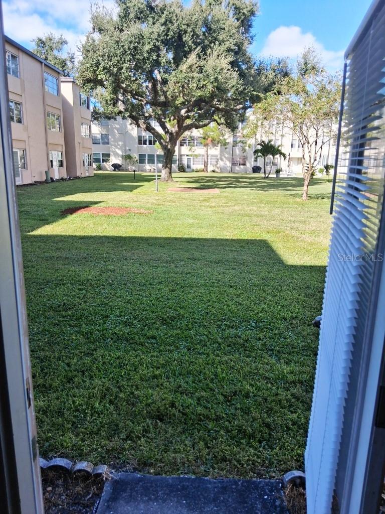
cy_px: 257
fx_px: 386
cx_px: 192
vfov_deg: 67.3
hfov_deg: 53.1
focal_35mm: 26
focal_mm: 3.98
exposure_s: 1/329
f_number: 1.8
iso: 25
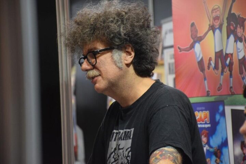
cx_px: 123
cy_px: 82
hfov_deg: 11.8
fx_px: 1189
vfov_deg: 7.9
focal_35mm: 174
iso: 3200
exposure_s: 1/160
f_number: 5.6
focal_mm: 116
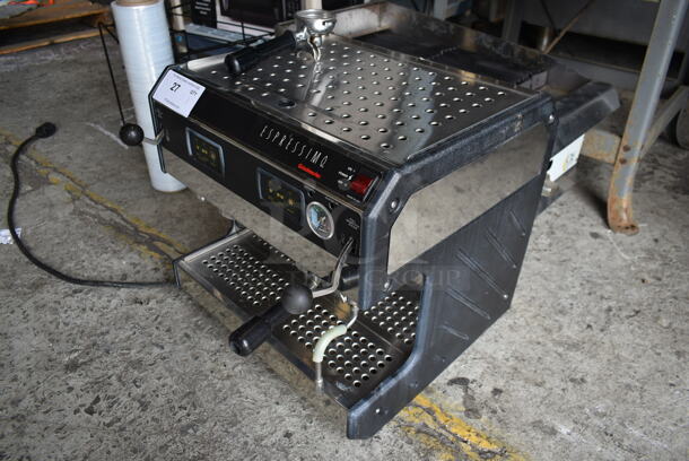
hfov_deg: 67.3
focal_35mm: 27
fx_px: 517
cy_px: 230
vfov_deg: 48.0
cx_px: 344
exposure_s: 1/80
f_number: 4.5
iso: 100
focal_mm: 18
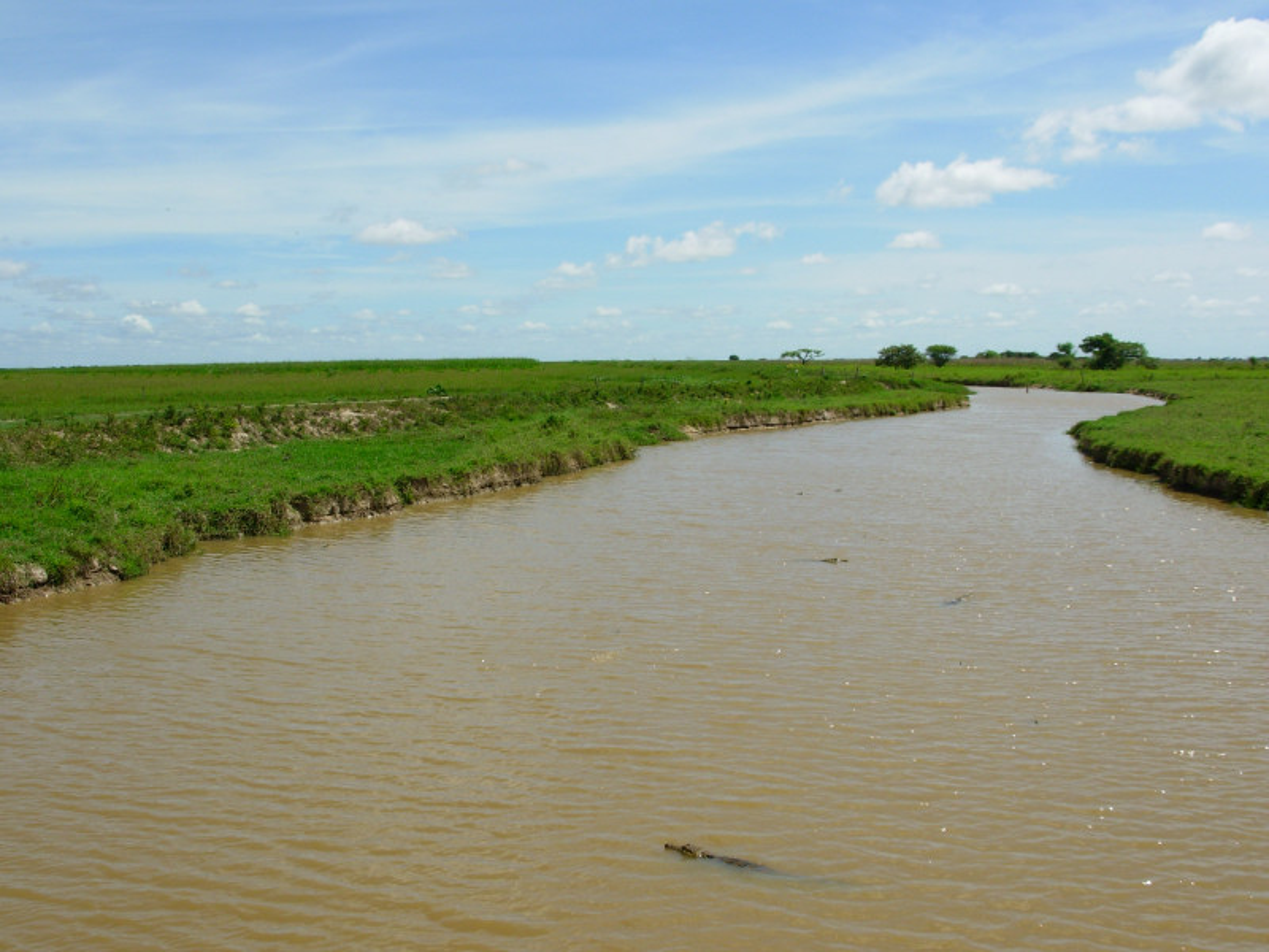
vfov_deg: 37.7
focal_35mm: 38
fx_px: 1393
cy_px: 476
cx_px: 634
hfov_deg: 49.0
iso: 50
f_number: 4.9
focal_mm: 6.3
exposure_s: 1/664
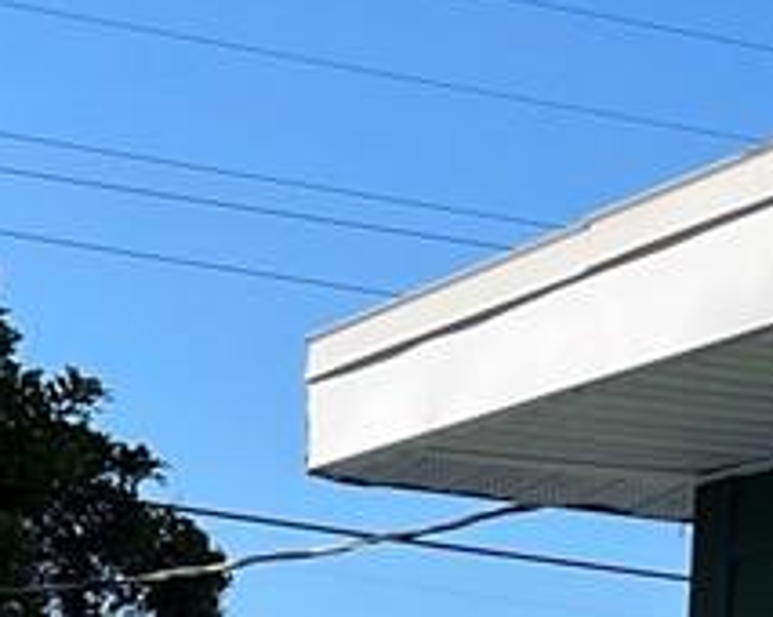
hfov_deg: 10.0
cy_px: 1002
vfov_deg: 7.9
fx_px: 4366
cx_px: 798
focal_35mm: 191
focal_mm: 5.1
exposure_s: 1/3745
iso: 50
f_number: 1.6
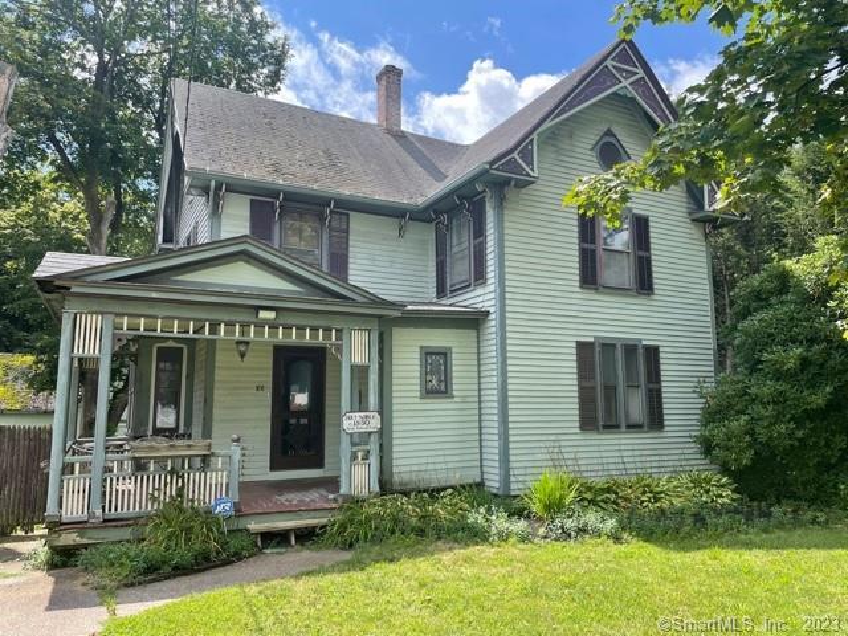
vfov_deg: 53.1
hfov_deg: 67.3
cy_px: 318
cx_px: 424
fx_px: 637
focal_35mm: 26
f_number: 1.6
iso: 32
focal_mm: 4.2
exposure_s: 1/1171
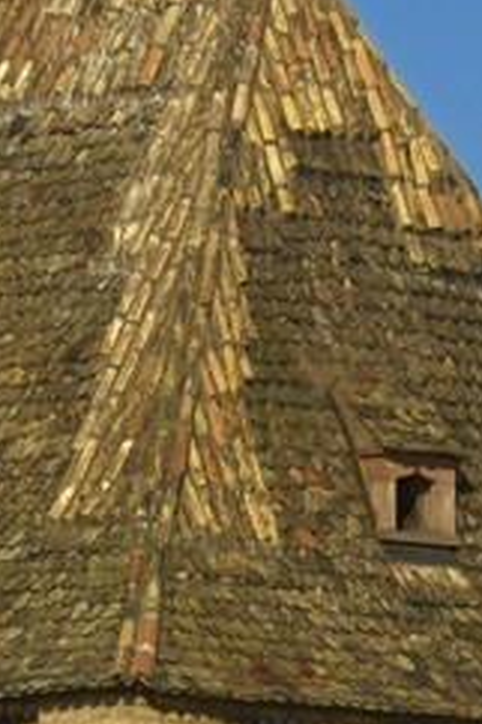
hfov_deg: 2.0
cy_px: 2046
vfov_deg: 2.9
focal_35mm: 693
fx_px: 13937
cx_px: 272
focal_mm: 70
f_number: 8.5
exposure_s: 1/320
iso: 100
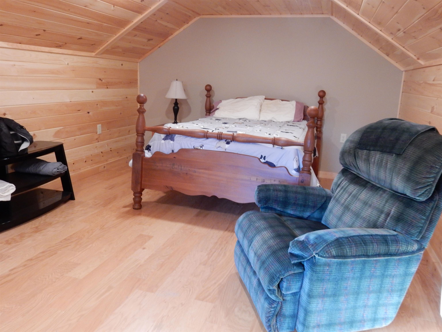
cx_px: 221
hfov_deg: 60.0
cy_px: 166
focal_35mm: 30
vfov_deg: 46.8
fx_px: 383
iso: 400
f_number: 4
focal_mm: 5.4
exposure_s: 1/15
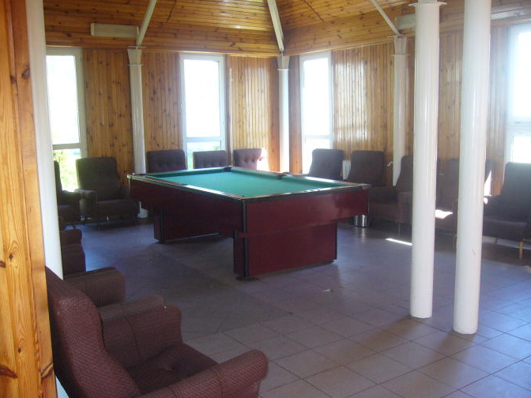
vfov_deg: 39.7
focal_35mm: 36
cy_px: 197
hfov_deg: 51.4
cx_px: 270
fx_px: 552
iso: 200
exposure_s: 1/60
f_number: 2.8
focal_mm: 5.8
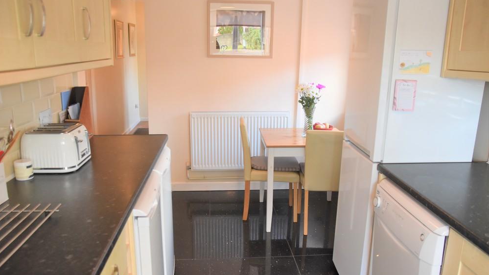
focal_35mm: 29
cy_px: 149
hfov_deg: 66.1
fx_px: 376
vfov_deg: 40.2
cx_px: 239
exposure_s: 1/125
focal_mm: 18
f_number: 3.5
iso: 1400
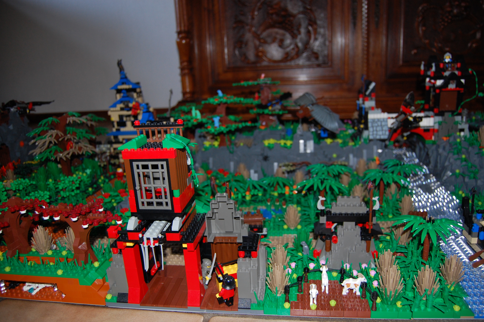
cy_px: 161
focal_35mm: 27
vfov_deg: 47.8
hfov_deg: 67.4
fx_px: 363
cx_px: 242
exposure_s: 1/60
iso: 400
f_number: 3.5
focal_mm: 18
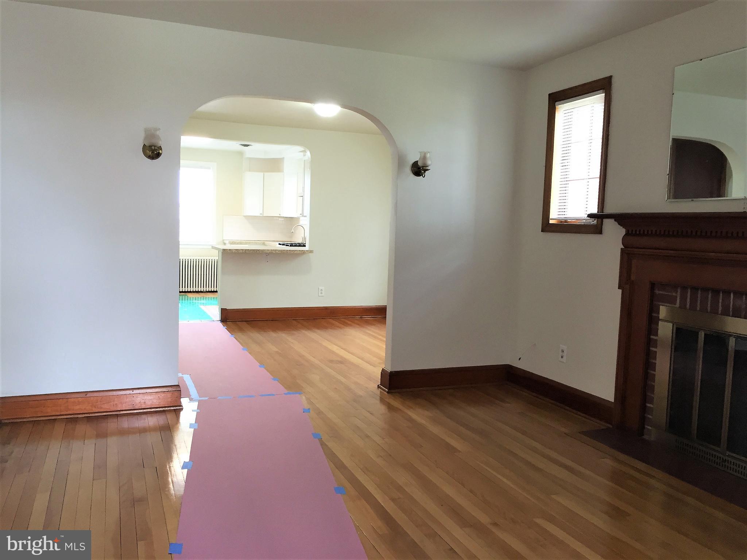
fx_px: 626
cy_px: 280
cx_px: 374
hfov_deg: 61.7
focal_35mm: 29
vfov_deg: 48.2
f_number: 2.2
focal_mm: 4.15
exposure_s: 1/30
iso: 64
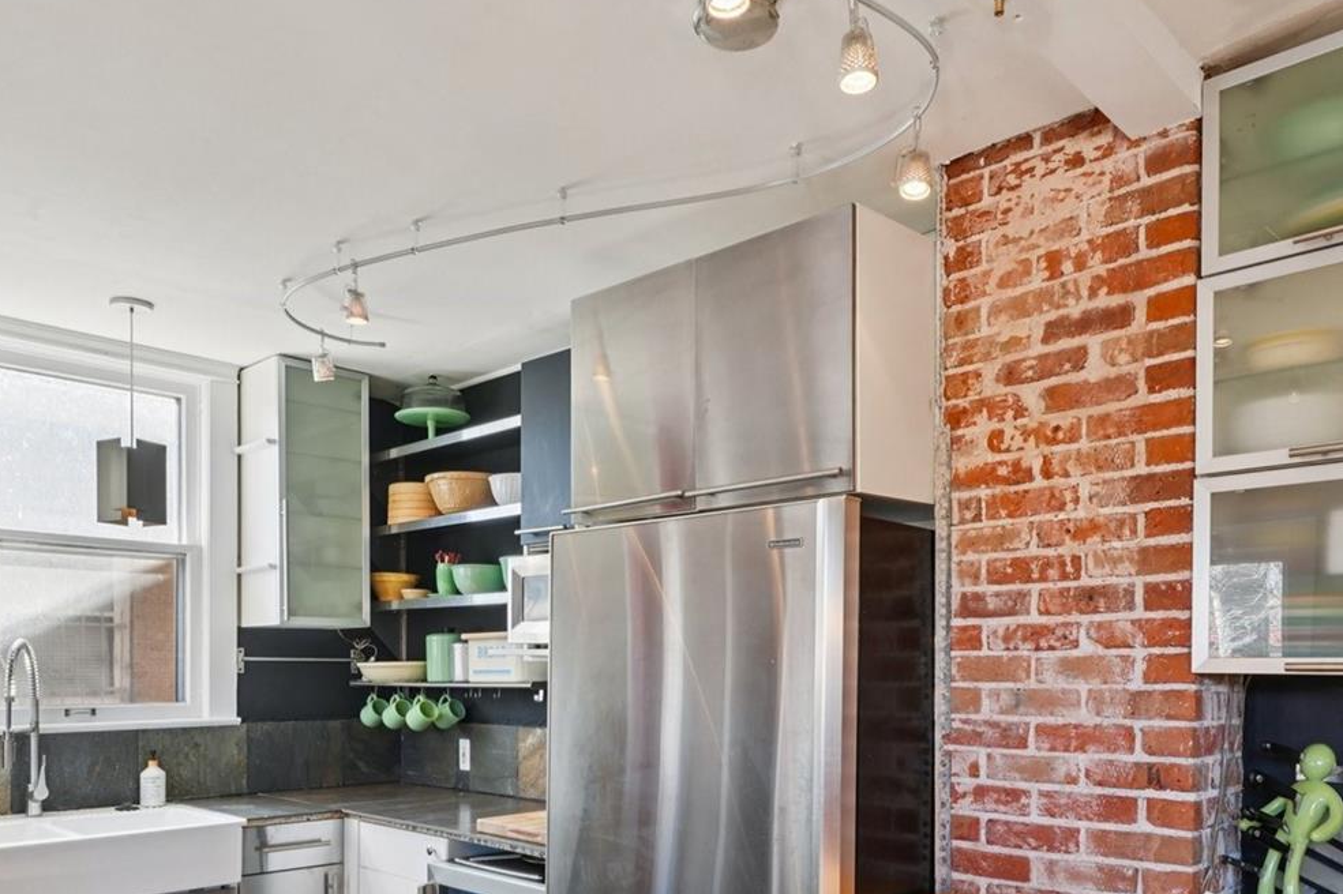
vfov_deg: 46.6
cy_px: 664
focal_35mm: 27
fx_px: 1000
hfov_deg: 67.7
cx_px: 645
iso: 400
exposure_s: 1/20
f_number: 8
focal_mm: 11
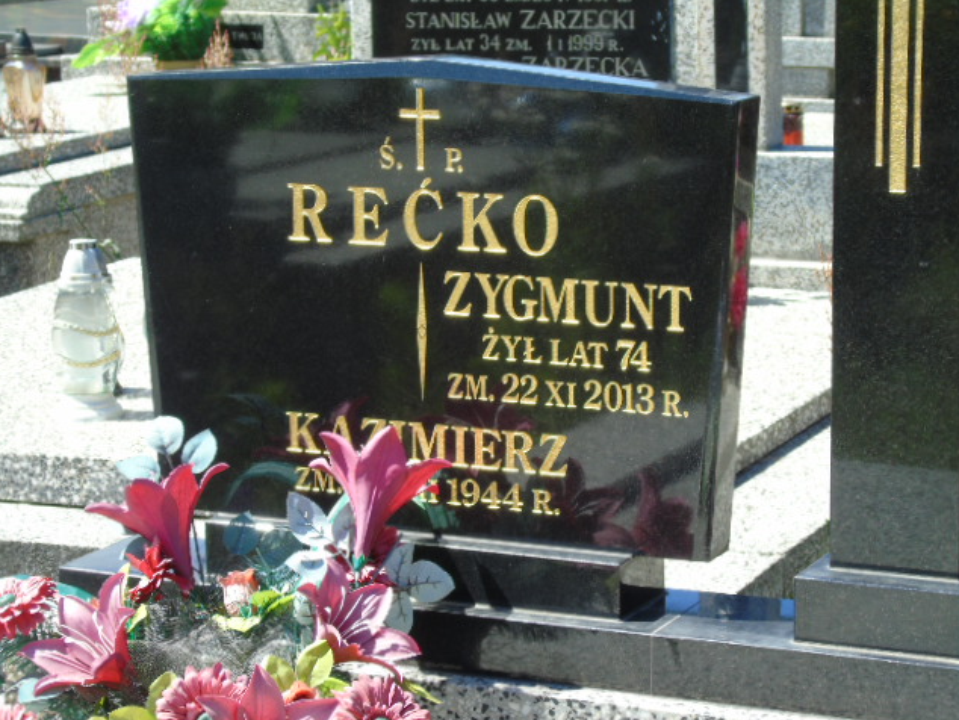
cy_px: 360
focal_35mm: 109
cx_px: 480
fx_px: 3021
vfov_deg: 13.6
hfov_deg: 18.0
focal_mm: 19
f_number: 4.4
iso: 80
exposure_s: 1/200
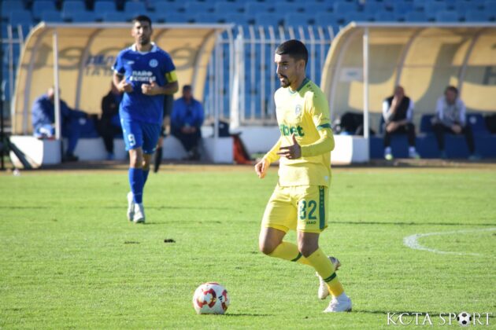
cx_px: 248
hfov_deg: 5.1
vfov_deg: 3.4
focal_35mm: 405
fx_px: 5580
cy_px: 165
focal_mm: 270
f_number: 5.6
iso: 400
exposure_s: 1/800
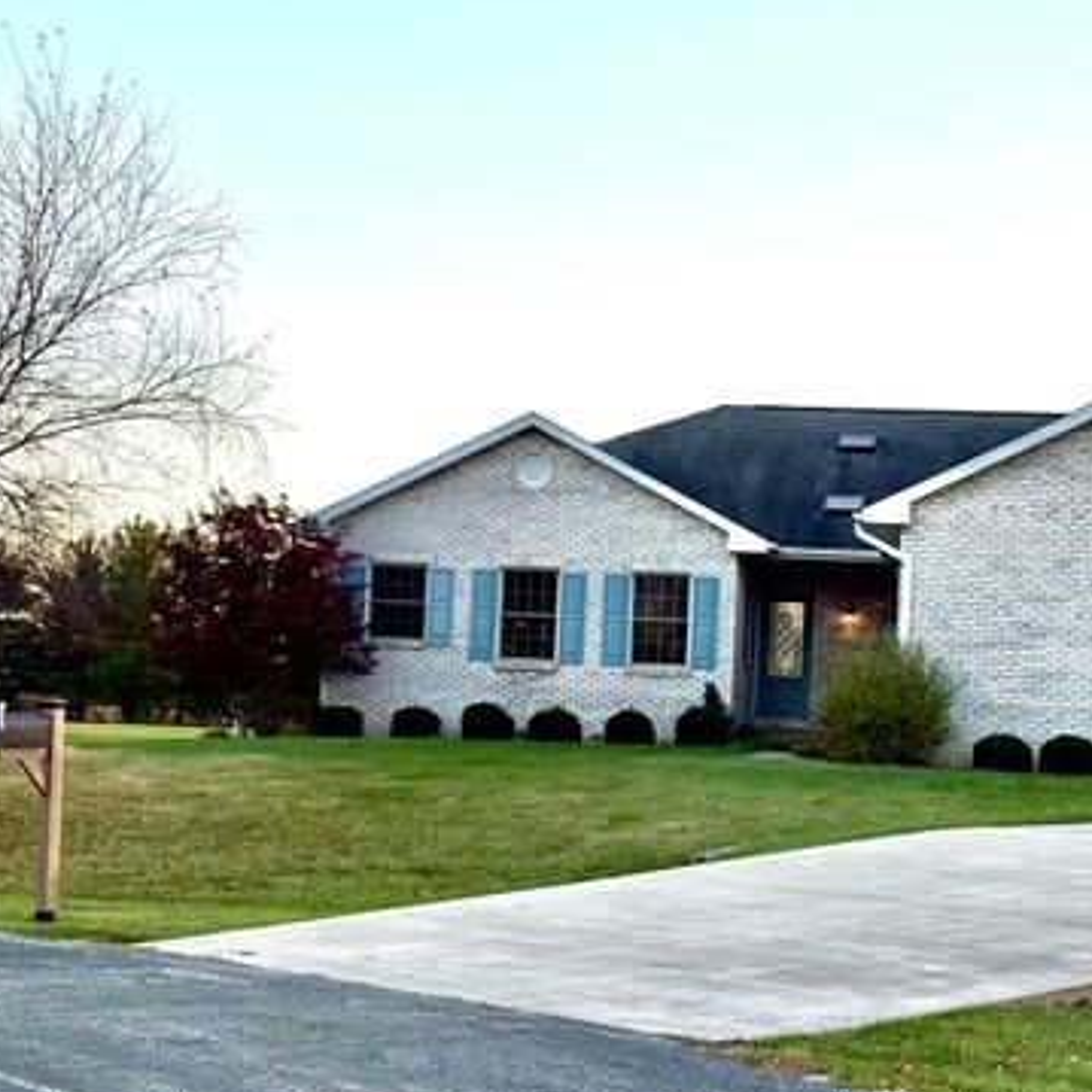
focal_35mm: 64
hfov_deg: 26.8
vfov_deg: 26.9
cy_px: 538
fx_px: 2284
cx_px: 687
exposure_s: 1/896
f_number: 1.6
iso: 40
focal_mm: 5.96
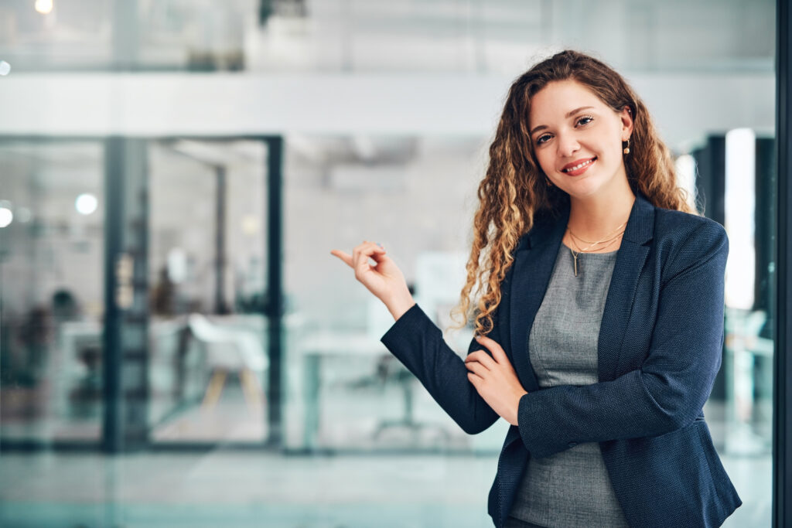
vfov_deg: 27.0
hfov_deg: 39.6
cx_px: 396
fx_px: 1100
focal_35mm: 50
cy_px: 264
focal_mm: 50
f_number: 1.8
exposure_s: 1/200
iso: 200
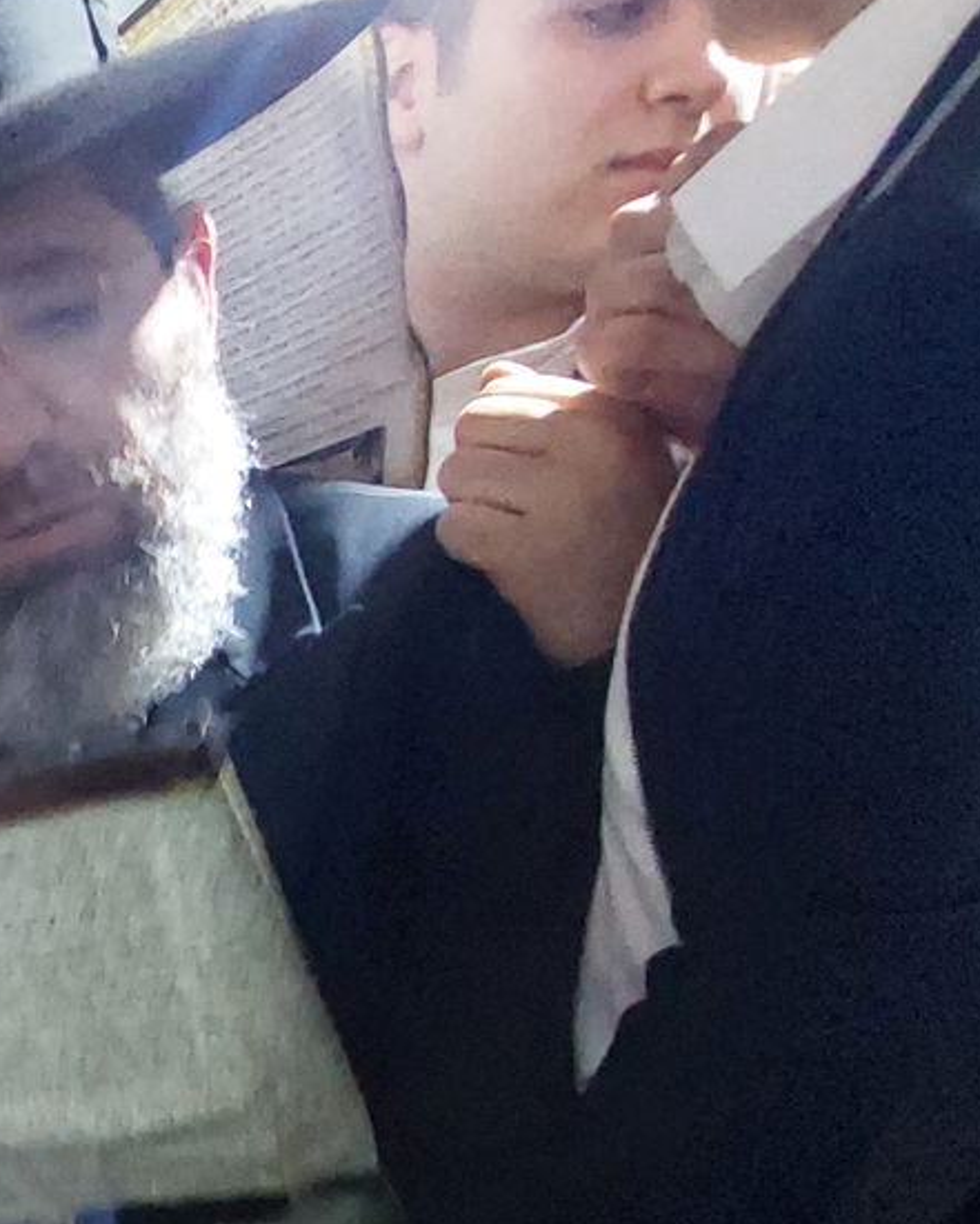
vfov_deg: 39.8
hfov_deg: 25.6
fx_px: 1559
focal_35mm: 43
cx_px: -507
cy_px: 1102
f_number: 2.2
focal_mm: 1.74
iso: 500
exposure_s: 1/25
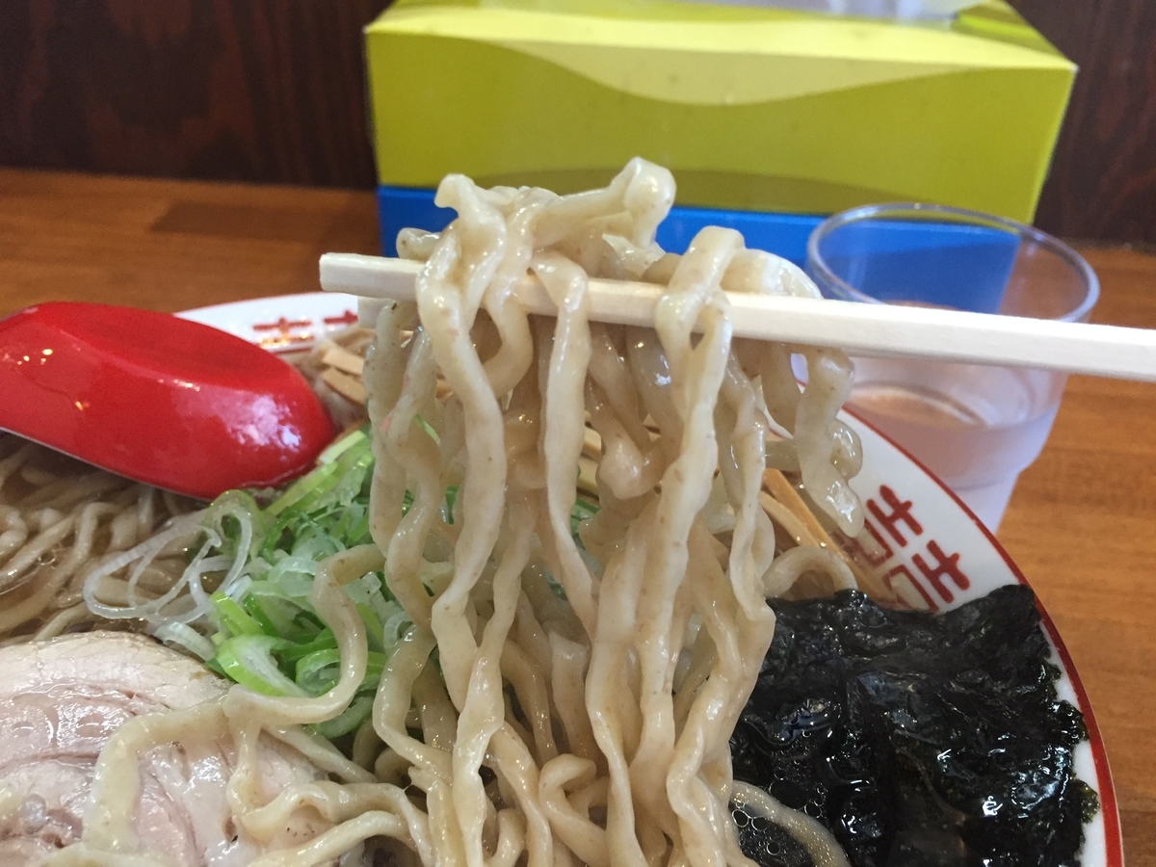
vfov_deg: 48.2
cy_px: 434
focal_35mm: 29
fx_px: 968
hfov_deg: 61.7
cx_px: 578
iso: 160
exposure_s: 1/30
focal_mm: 4.15
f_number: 2.2
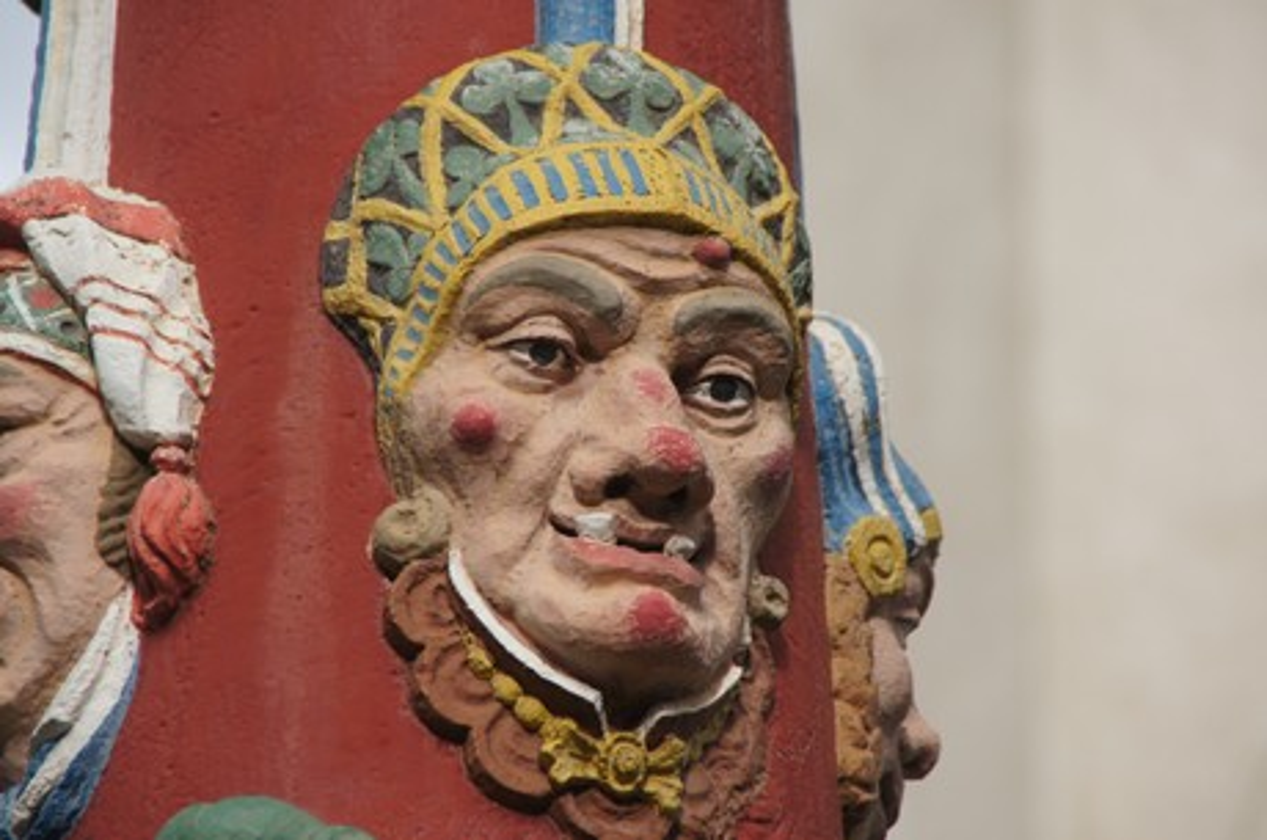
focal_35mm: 300
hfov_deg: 6.9
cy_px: 420
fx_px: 10540
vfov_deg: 4.6
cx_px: 634
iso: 200
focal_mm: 200
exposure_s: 1/320
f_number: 6.3
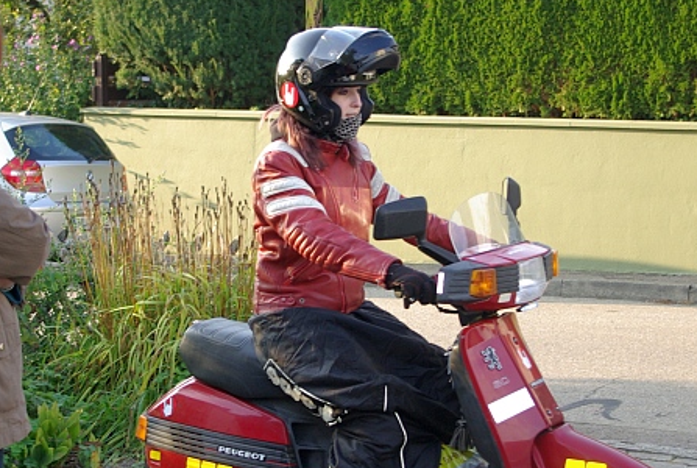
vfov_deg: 14.6
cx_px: 320
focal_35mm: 94
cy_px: 304
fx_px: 1822
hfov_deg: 21.7
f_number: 4.5
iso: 200
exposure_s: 1/125
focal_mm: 35
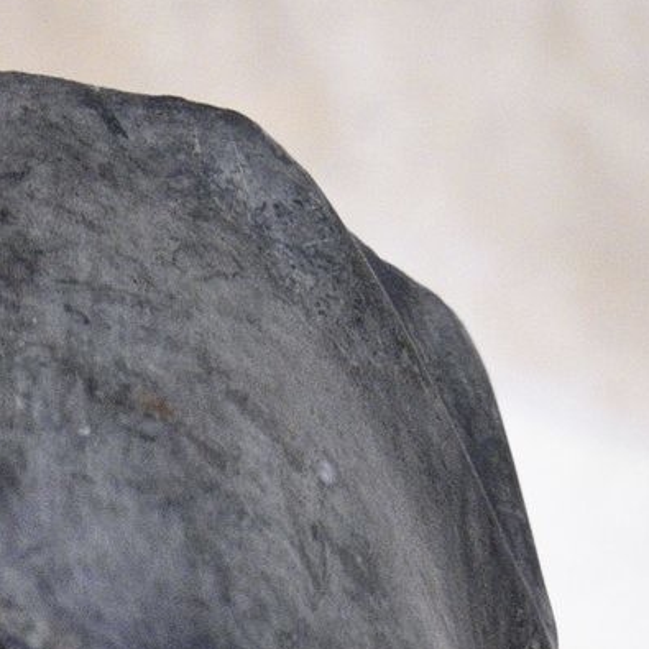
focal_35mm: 269
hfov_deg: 6.5
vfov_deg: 6.2
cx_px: -133
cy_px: 1674
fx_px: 5706
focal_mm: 52
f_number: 10
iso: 3200
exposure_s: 1/8
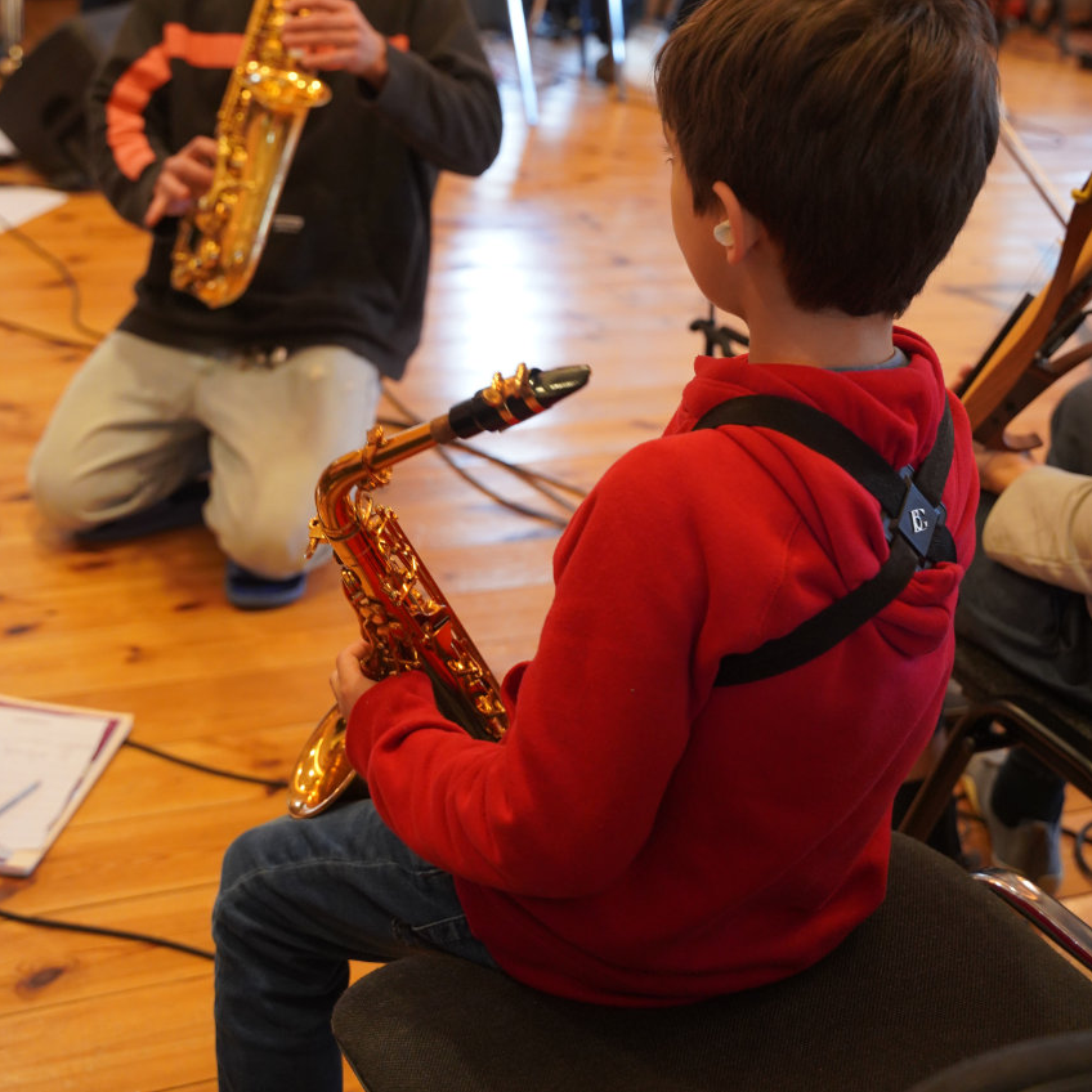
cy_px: 297
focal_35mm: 50
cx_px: 547
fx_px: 1785
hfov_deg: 34.0
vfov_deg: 33.5
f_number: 4
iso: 2500
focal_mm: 39
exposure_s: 1/160
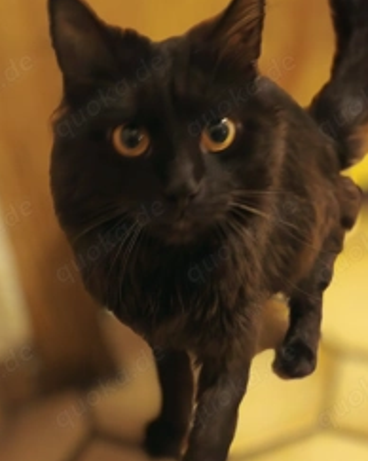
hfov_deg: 40.1
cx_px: 178
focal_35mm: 37
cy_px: 269
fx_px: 504
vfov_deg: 48.9
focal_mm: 5.35
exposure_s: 1/48.9
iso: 6400
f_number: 1.7
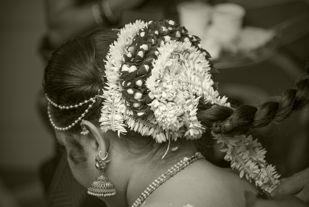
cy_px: 104
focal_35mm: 120
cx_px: 154
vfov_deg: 11.4
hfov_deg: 17.1
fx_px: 1030
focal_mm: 120
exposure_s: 1/250
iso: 1600
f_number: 4
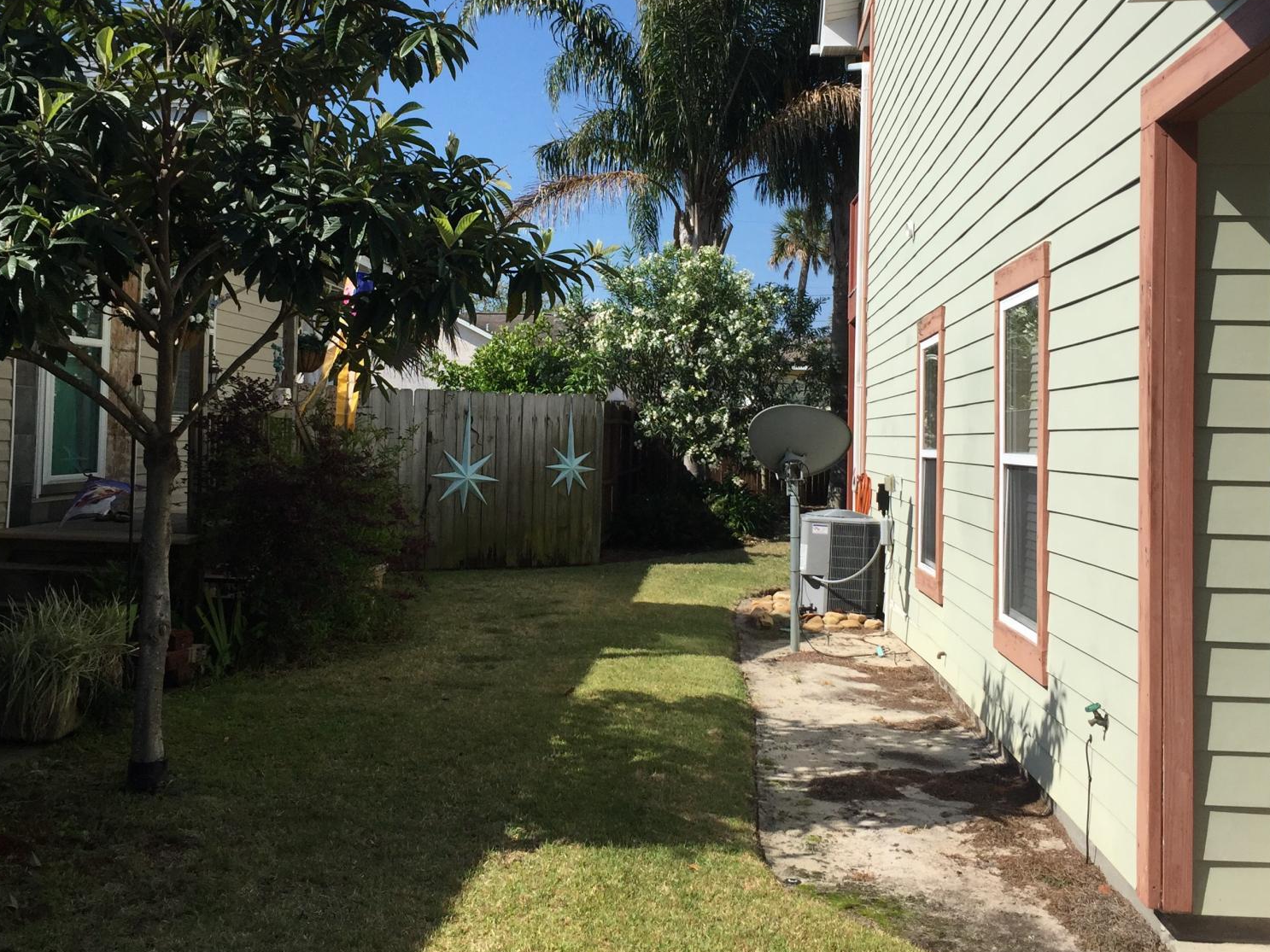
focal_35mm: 39
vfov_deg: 36.7
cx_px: 632
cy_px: 377
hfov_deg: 47.9
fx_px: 1431
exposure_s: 1/2825
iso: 32
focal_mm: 4.15
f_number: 2.2
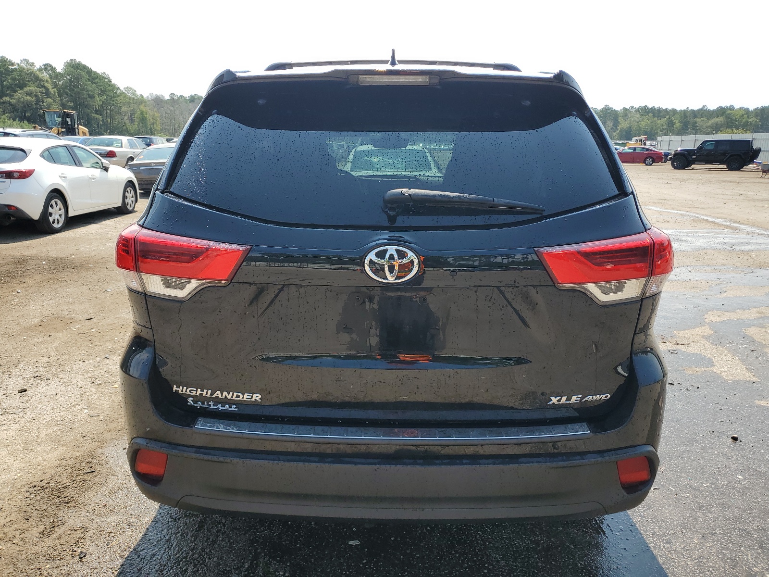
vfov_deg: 53.1
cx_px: 384
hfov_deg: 67.3
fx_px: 578
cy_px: 288
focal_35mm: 26
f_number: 1.5
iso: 50
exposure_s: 1/2000
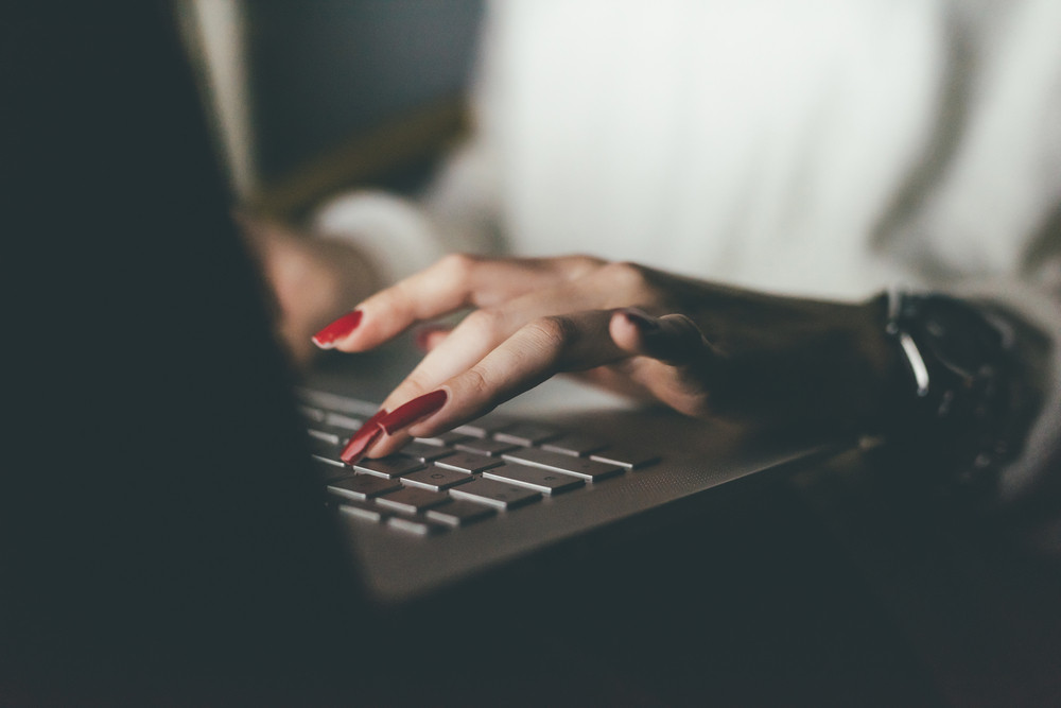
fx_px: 1474
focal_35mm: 50
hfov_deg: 39.6
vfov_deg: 27.0
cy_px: 354
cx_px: 530
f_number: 2
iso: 1600
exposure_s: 1/320
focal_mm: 50
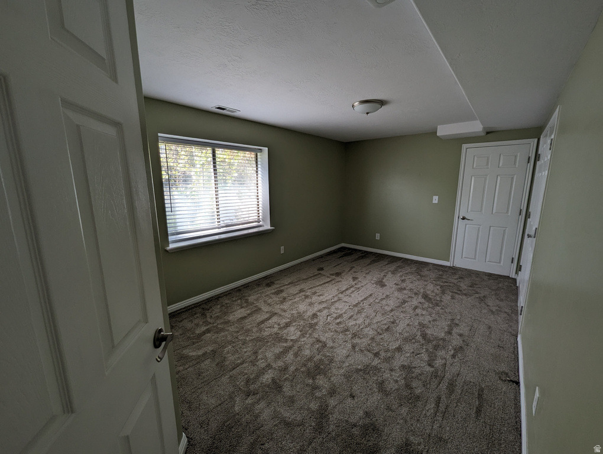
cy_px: 227
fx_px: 227
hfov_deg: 106.1
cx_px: 302
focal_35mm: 13
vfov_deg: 90.1
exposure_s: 1/187
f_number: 2.2
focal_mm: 1.95
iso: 58
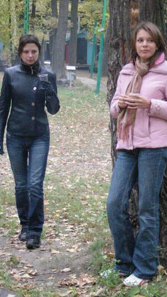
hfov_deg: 14.1
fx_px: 669
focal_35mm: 85
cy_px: 148
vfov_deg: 25.0
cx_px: 142
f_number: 3.5
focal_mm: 9.7
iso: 400
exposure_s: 1/20.3
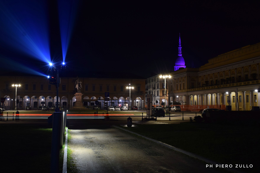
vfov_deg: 36.9
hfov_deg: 53.1
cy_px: 86
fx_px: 260
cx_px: 130
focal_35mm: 36
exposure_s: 3
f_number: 9
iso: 100
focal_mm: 24
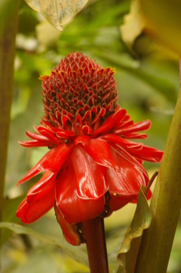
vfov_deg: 9.2
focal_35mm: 225
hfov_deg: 6.1
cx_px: 90
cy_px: 136
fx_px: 1700
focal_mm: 150
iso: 800
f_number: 4.5
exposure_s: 1/30
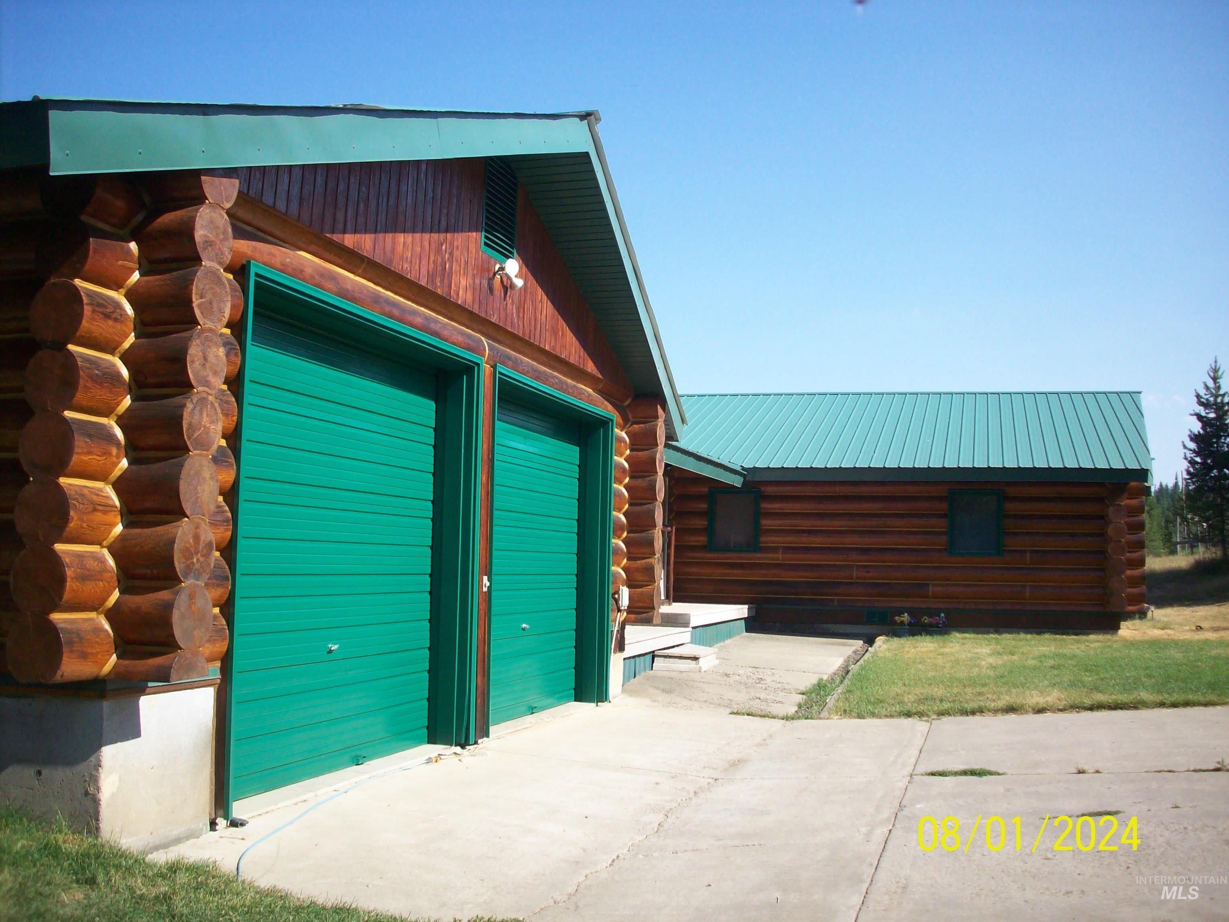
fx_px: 1314
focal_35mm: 37
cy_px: 461
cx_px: 614
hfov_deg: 50.1
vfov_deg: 38.7
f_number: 5.6
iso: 80
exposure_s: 1/199
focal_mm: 6.2
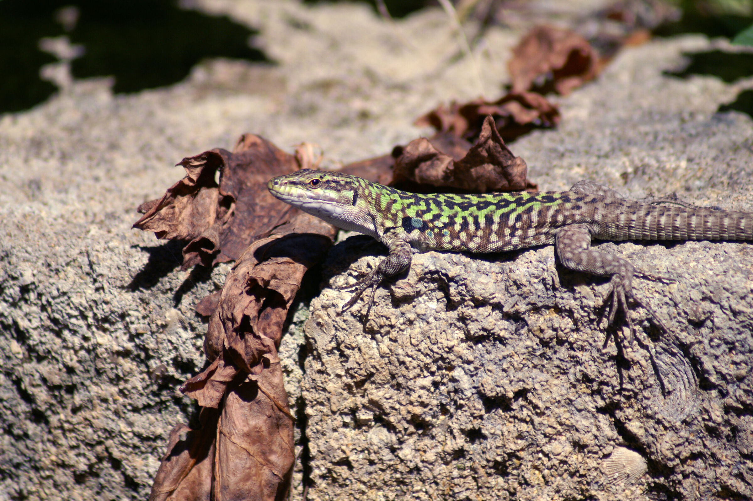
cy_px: 250
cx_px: 376
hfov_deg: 4.6
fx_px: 9405
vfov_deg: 3.0
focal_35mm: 450
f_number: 5.6
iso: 200
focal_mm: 300
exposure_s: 1/1500
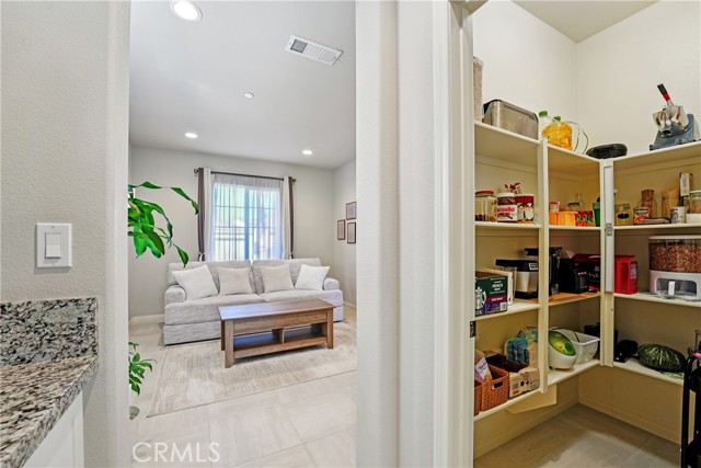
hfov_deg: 104.2
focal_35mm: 14
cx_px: 350
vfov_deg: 81.2
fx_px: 273
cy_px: 234
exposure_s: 1/40
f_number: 8
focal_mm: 14
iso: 400
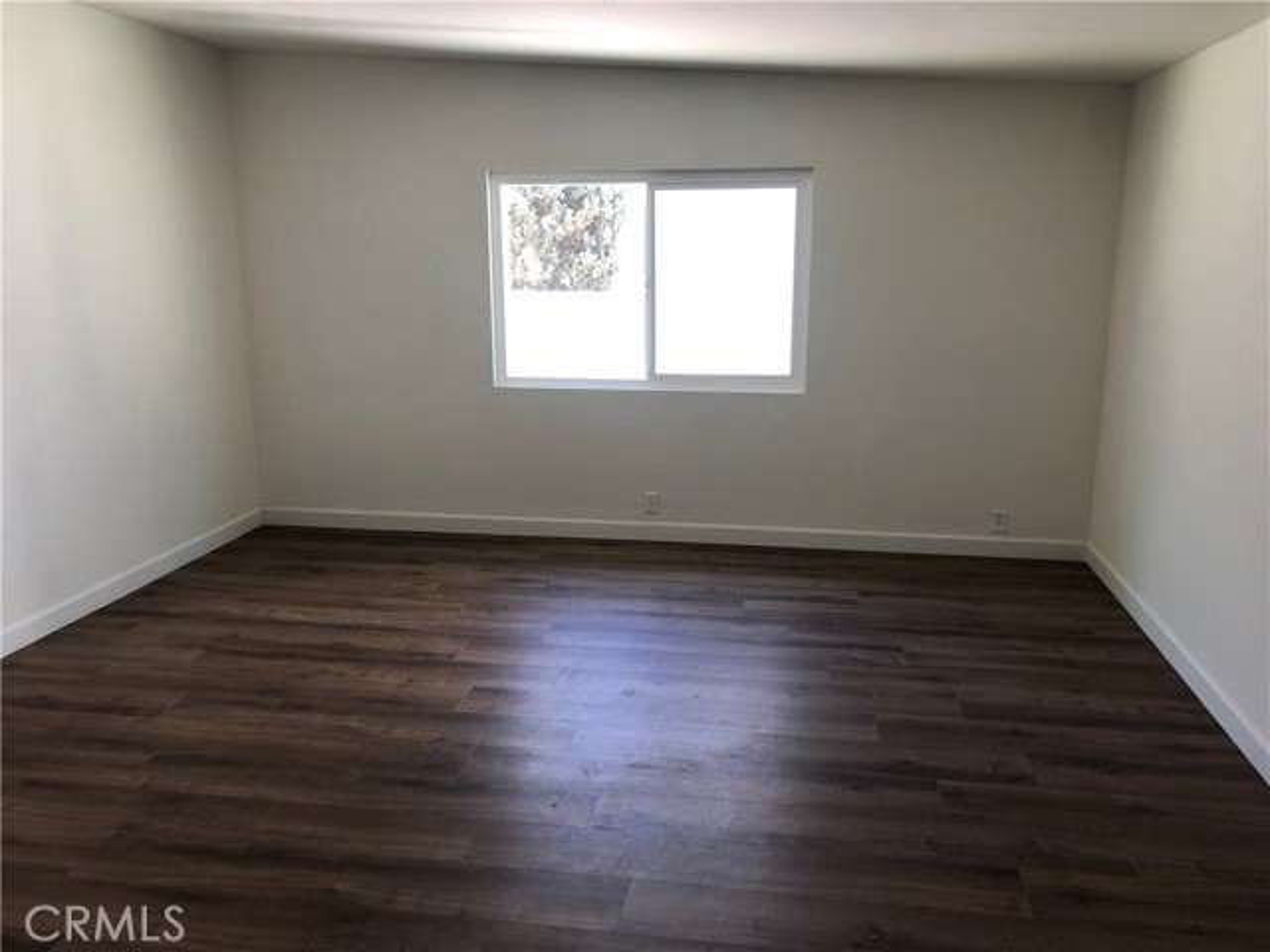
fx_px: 1027
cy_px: 476
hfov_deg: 63.4
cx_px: 635
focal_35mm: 28
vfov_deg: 49.7
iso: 25
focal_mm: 4
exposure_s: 1/30
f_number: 1.8
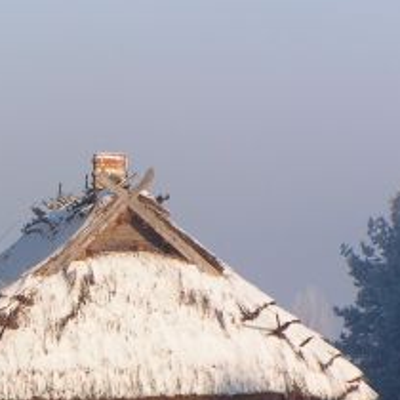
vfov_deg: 4.4
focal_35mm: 401
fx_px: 5242
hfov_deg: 4.4
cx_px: -82
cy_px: 328
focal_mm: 27.9
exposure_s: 1/250
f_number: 5
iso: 50
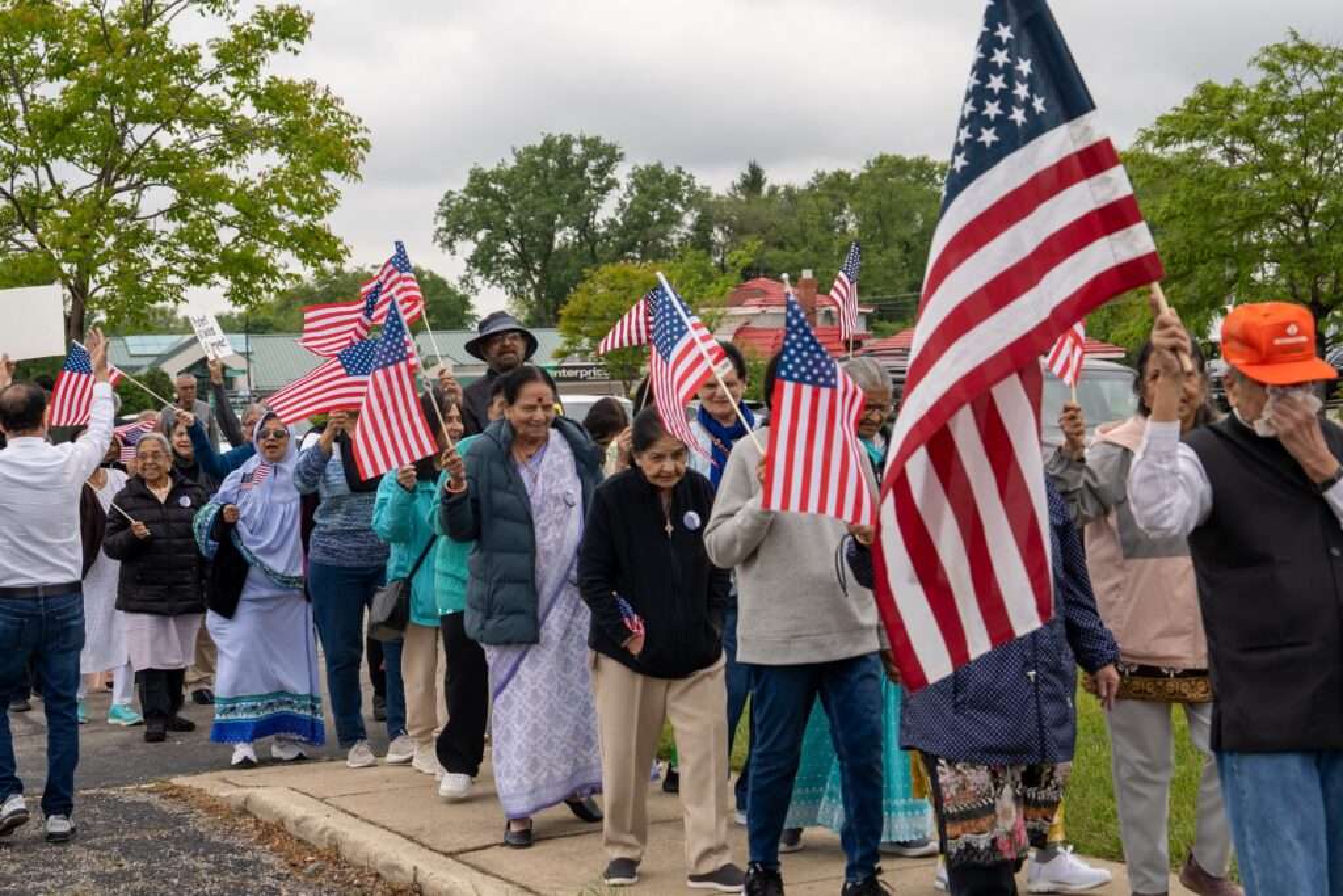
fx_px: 2612
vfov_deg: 19.5
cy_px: 448
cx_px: 672
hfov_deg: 28.8
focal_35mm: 70
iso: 100
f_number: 4.5
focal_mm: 47
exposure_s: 1/640
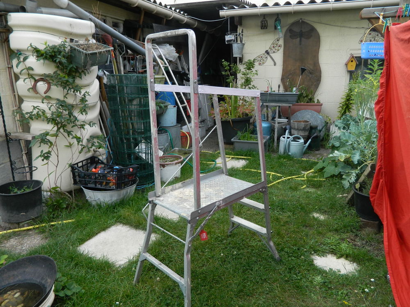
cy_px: 154
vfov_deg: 54.9
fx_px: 296
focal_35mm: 25
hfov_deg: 69.4
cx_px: 205
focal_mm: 4.5
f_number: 3.1
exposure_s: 1/200
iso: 80
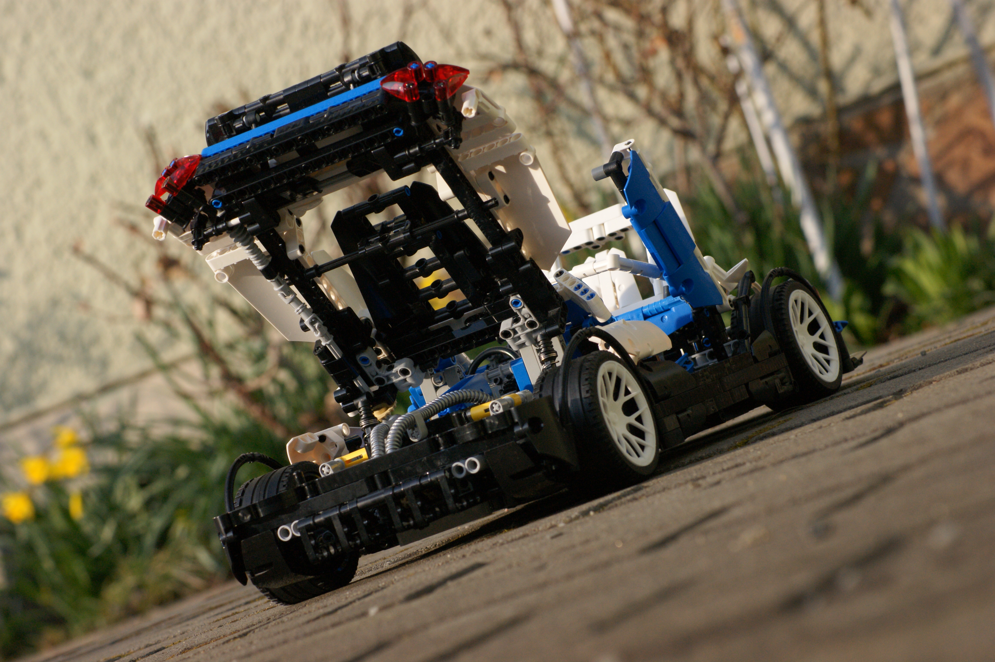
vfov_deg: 11.4
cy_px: 331
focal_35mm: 120
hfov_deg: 17.1
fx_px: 3315
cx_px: 498
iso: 400
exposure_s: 1/320
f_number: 9
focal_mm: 80
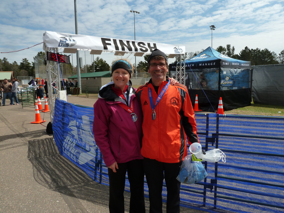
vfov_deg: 54.9
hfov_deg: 69.4
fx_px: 205
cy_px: 106
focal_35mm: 25
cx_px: 142
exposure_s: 1/500
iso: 125
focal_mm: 4.1
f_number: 5.6
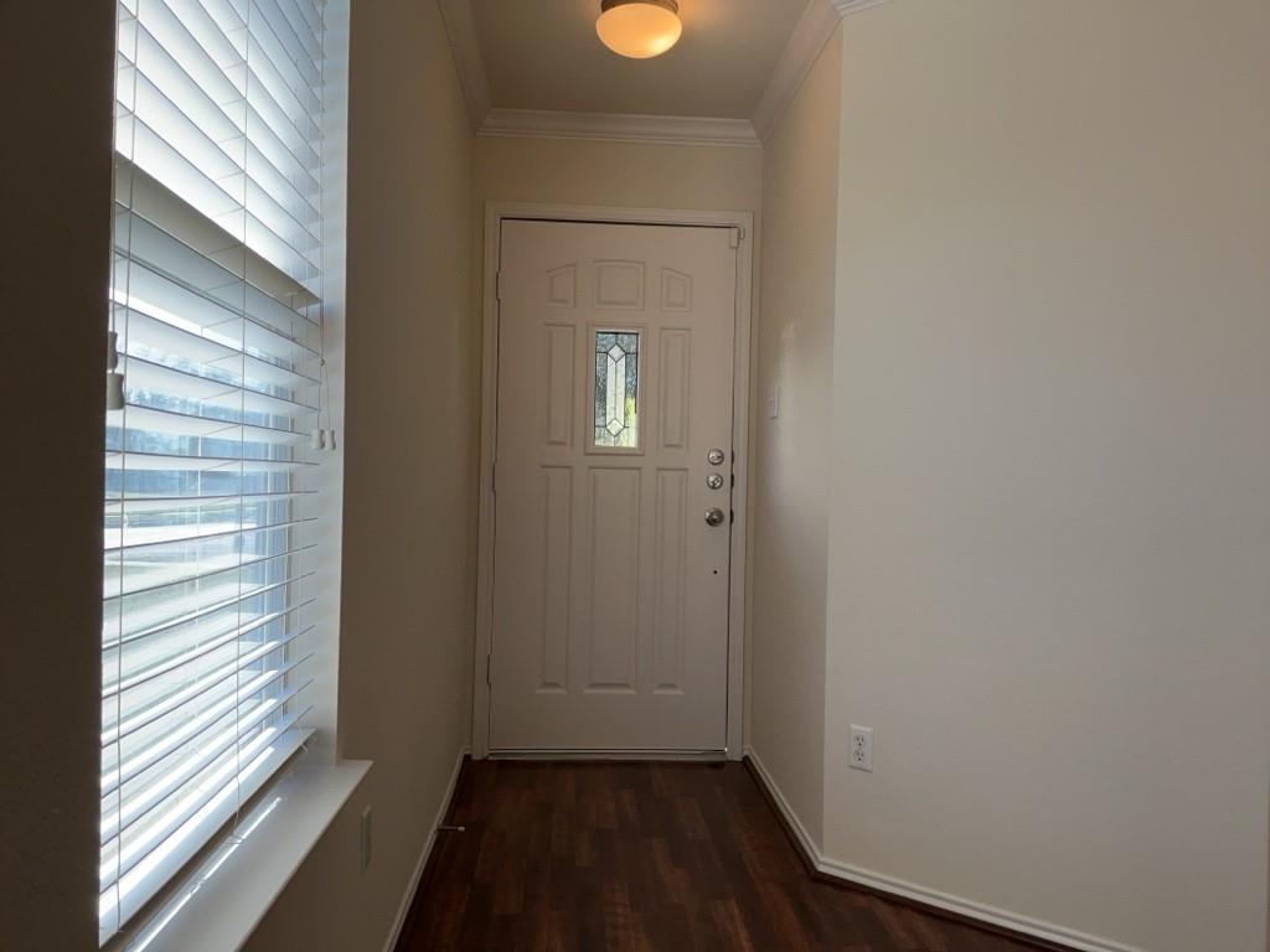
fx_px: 991
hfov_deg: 65.3
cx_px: 635
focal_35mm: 27
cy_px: 476
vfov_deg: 51.4
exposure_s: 1/141
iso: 32
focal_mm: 3
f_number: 1.8
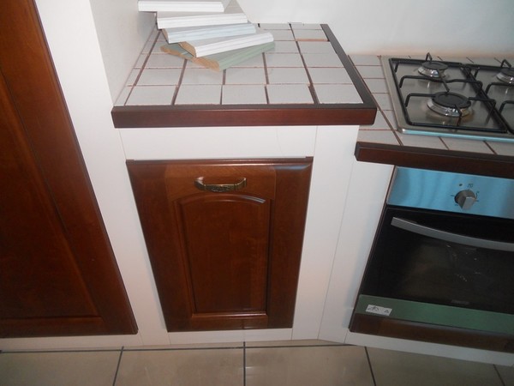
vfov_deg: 51.4
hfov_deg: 65.3
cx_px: 257
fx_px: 401
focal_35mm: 27
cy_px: 193
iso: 200
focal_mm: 4.9
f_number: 3.2
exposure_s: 1/25
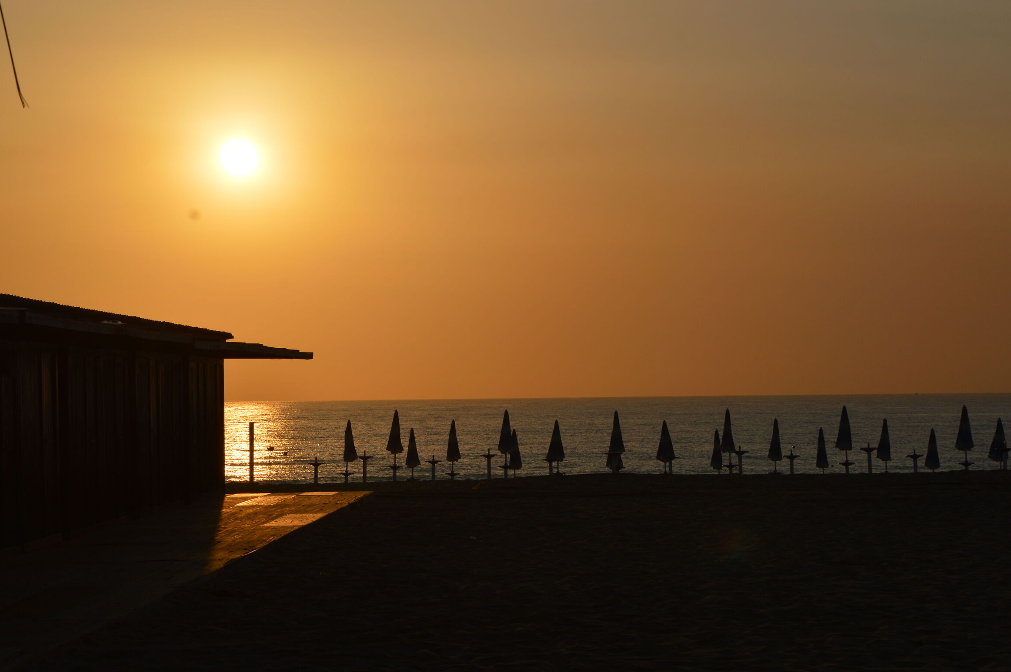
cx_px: 513
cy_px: 345
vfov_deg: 14.2
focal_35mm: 96
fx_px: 2694
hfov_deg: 21.3
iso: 100
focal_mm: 62
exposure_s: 1/640
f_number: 13
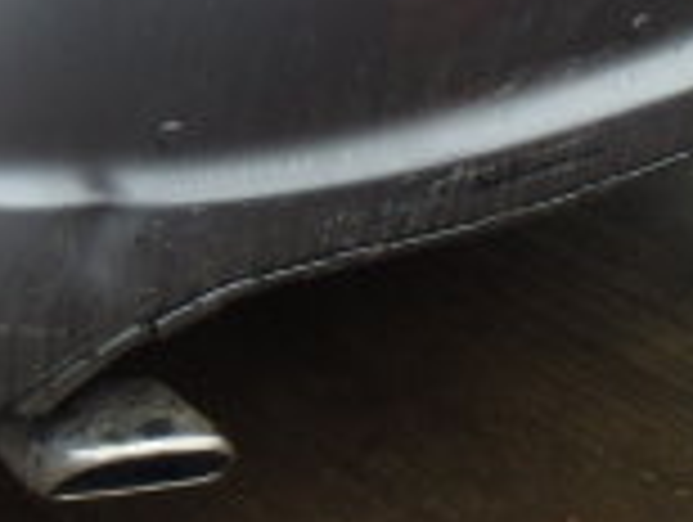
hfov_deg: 16.1
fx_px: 2326
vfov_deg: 12.1
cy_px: -288
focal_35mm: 116
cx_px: -189
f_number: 3.9
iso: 125
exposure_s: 1/125
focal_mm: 5
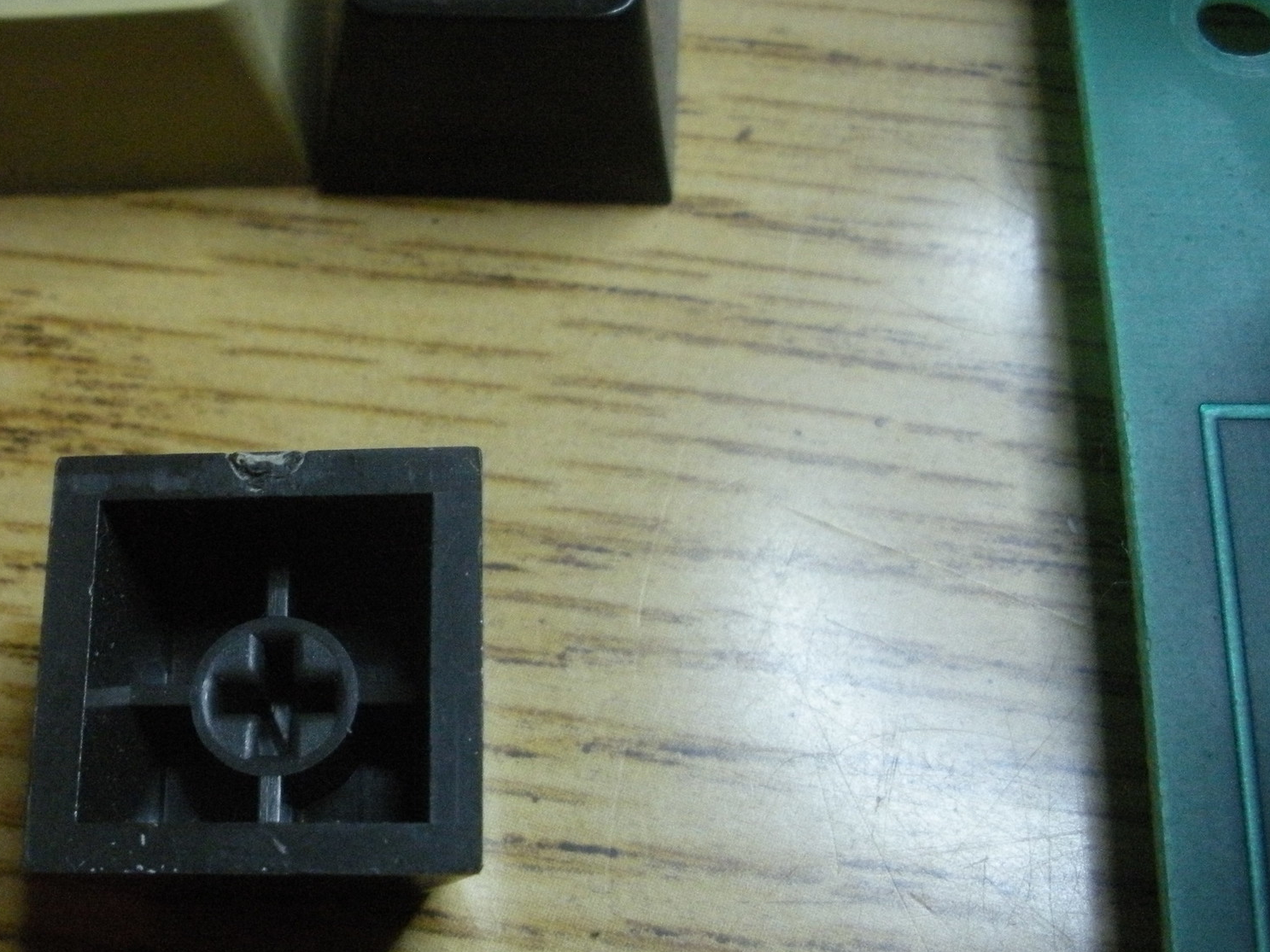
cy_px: 617
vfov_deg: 27.4
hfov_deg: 35.5
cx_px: 351
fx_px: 1944
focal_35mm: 53
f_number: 3.5
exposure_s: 1/36.1
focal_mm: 6.3
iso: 400
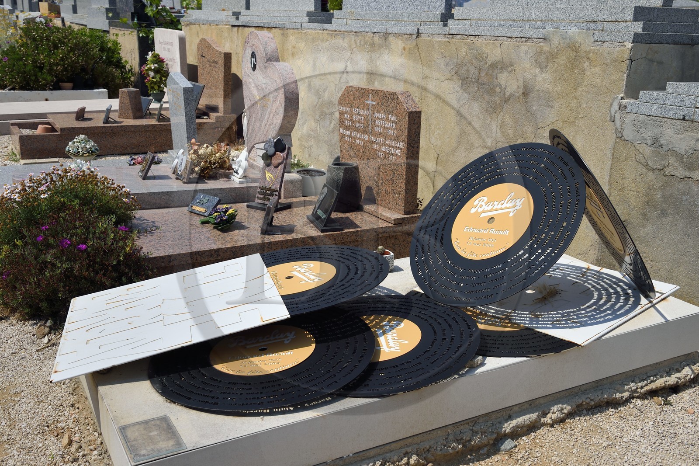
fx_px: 738
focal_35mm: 38
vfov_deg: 35.0
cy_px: 233
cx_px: 350
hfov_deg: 50.7
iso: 200
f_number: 9
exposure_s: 1/1000
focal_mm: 38
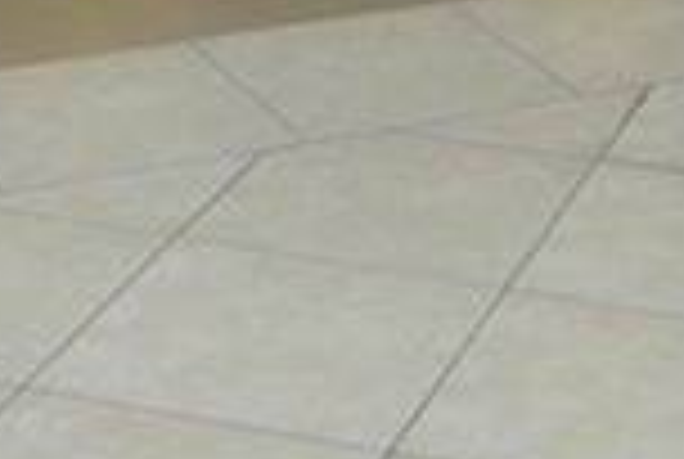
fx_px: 2399
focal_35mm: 126
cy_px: -718
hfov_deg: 16.0
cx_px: 36
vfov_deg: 9.5
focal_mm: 16
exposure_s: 1/60
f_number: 4.5
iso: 640
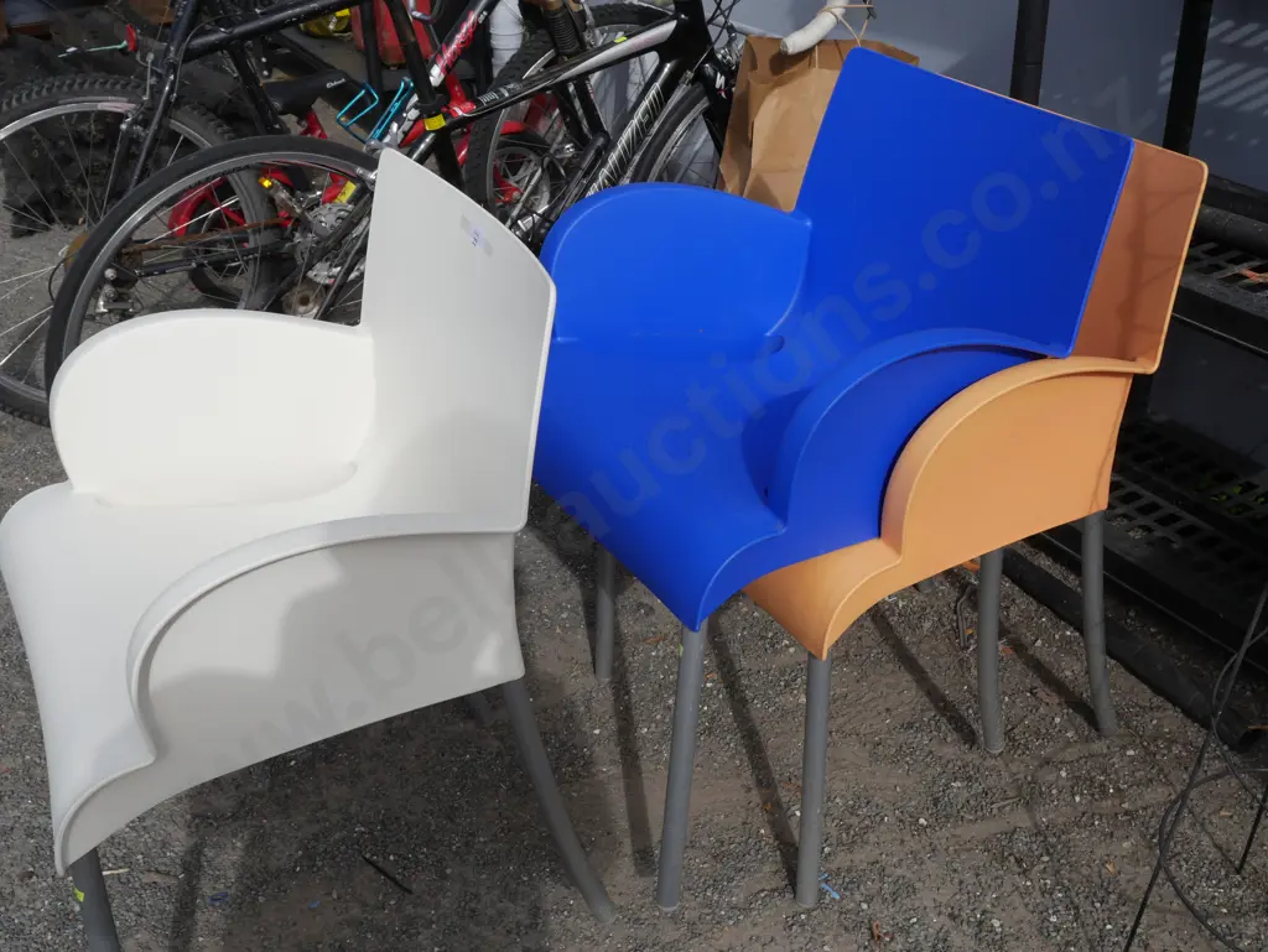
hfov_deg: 46.8
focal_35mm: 40
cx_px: 634
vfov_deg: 36.0
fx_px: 1466
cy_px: 476
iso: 200
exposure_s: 1/500
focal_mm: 20
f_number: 10
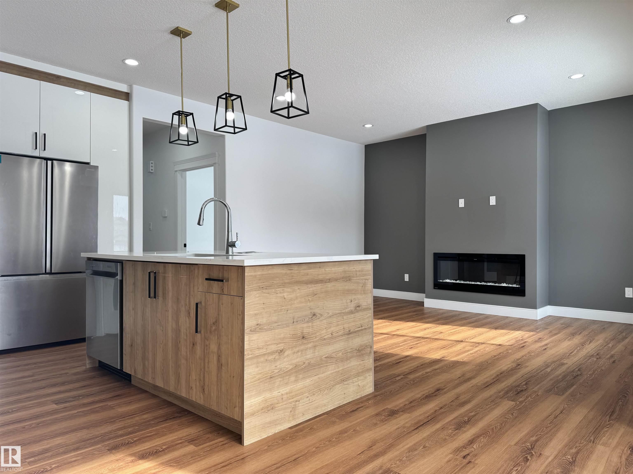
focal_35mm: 24
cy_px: 237
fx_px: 439
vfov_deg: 56.8
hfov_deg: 71.6
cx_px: 316
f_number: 1.78
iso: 80
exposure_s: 1/336
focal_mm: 6.76
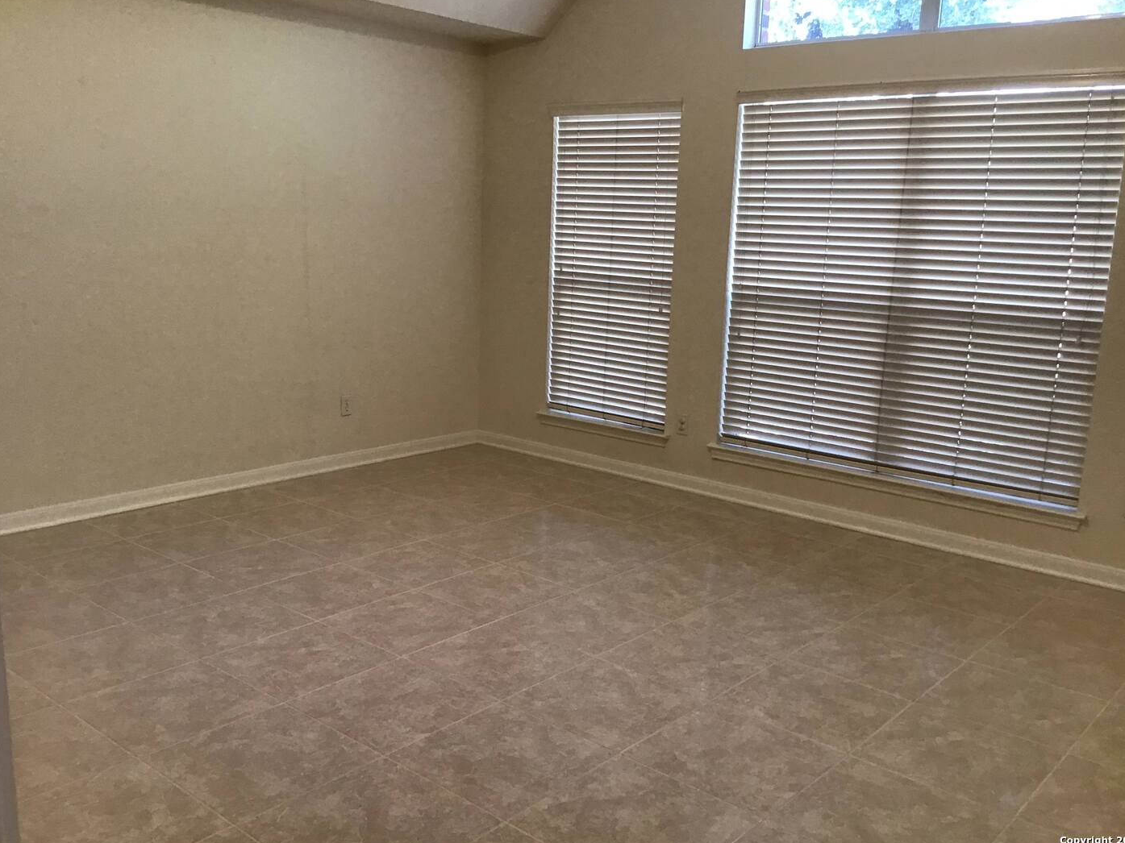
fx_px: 1040
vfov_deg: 44.2
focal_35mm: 32
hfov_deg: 56.8
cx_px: 565
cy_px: 425
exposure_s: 1/30
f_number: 2.4
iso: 50
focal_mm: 3.3
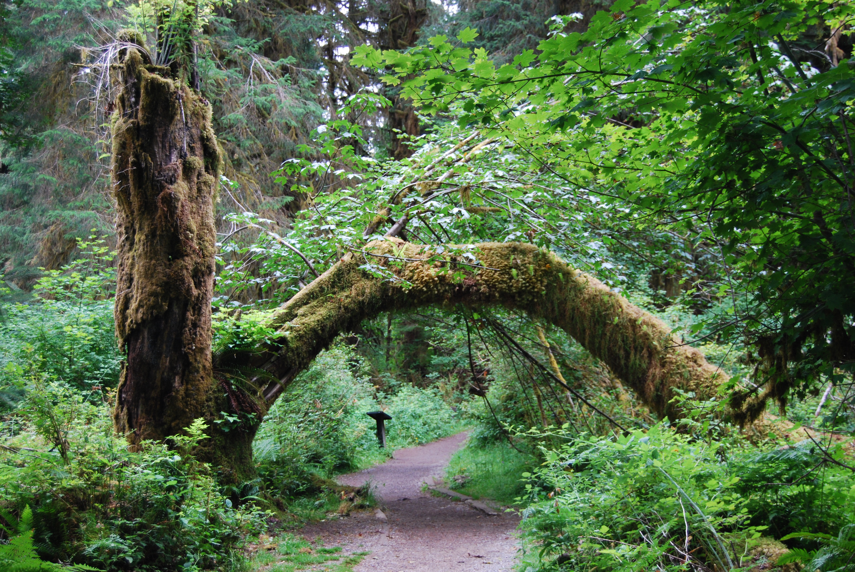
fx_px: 1070
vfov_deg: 29.9
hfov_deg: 43.6
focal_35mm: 45
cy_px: 286
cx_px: 428
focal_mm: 30
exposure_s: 1/25
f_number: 4.2
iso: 400
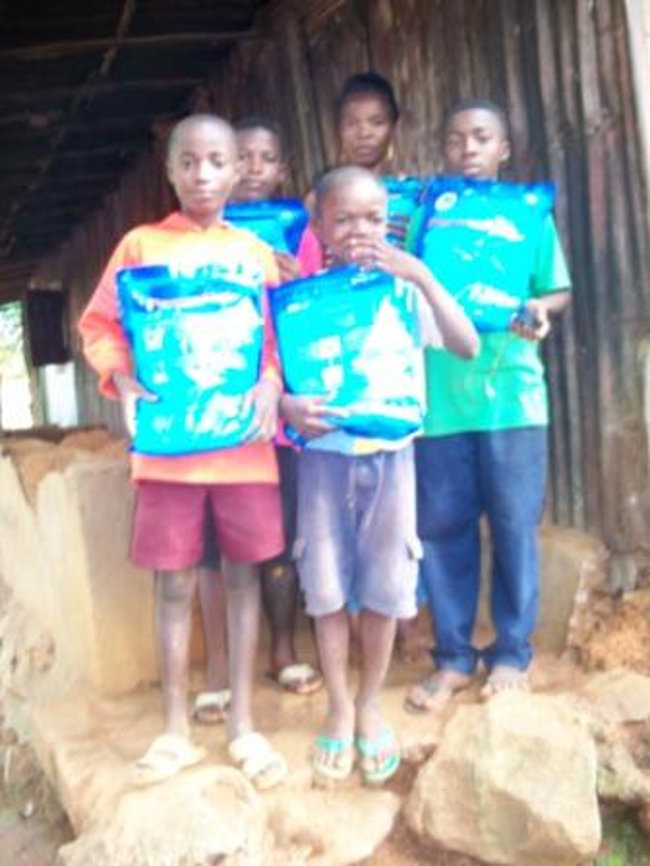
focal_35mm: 35
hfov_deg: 40.7
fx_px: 876
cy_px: 433
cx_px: 325
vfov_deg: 52.6
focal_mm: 6.2
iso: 400
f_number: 3.5
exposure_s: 1/40
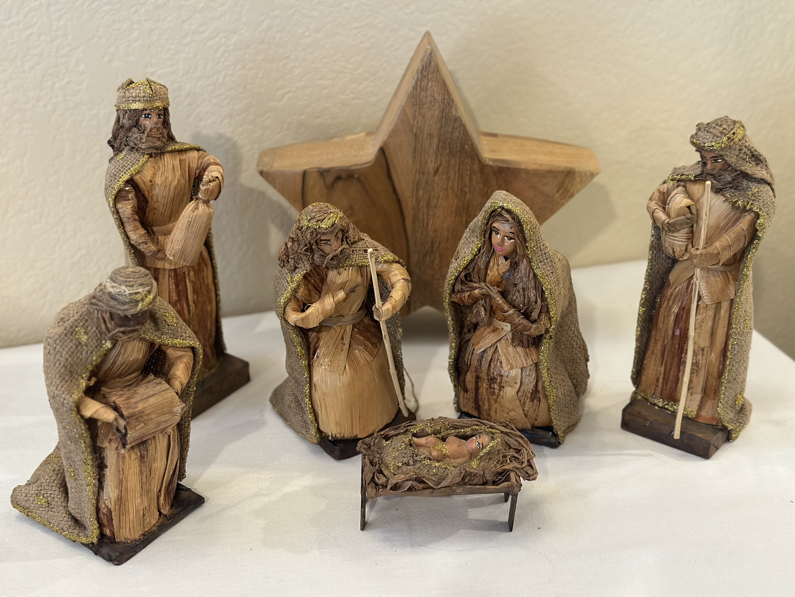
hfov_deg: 39.7
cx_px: 398
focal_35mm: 48
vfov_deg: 30.3
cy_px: 298
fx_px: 1102
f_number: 1.78
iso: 320
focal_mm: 6.86
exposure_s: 1/40
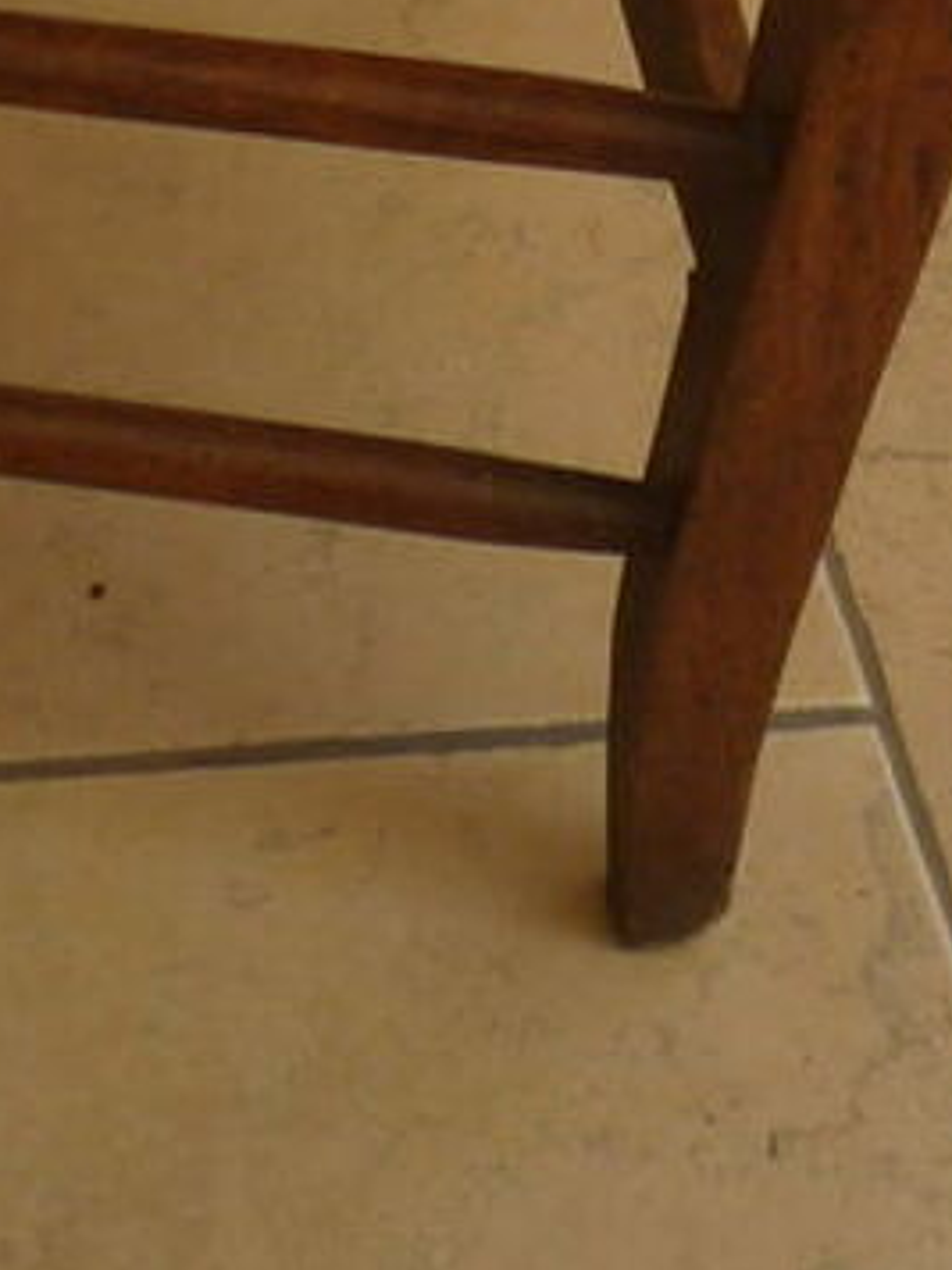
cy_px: -904
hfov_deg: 9.2
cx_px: -7
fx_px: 5904
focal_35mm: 161
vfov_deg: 11.5
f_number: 3.8
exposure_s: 1/50
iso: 100
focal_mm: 6.3
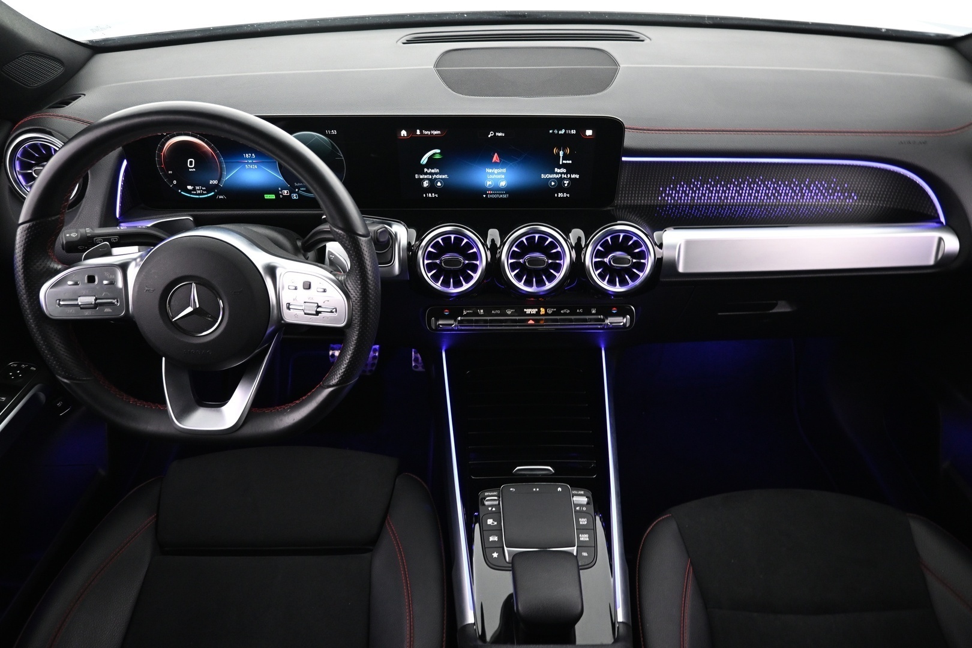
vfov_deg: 53.1
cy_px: 324
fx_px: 648
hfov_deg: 73.7
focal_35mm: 24
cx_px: 486
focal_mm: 16
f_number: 3.5
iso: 1600
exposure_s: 1/25
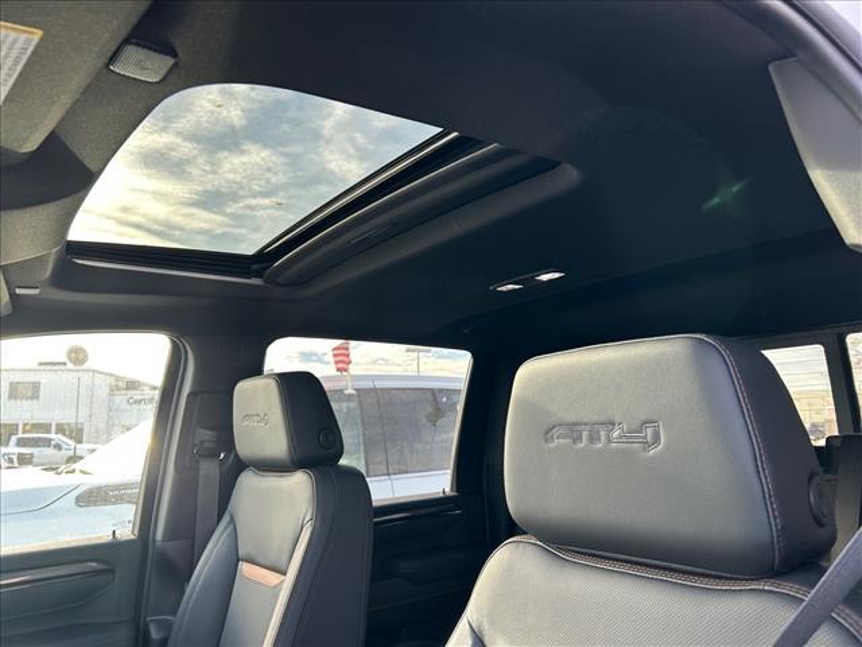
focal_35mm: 26
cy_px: 324
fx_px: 647
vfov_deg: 53.1
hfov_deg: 67.3
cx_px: 431
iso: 40
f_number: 1.5
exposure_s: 1/167
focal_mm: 5.7
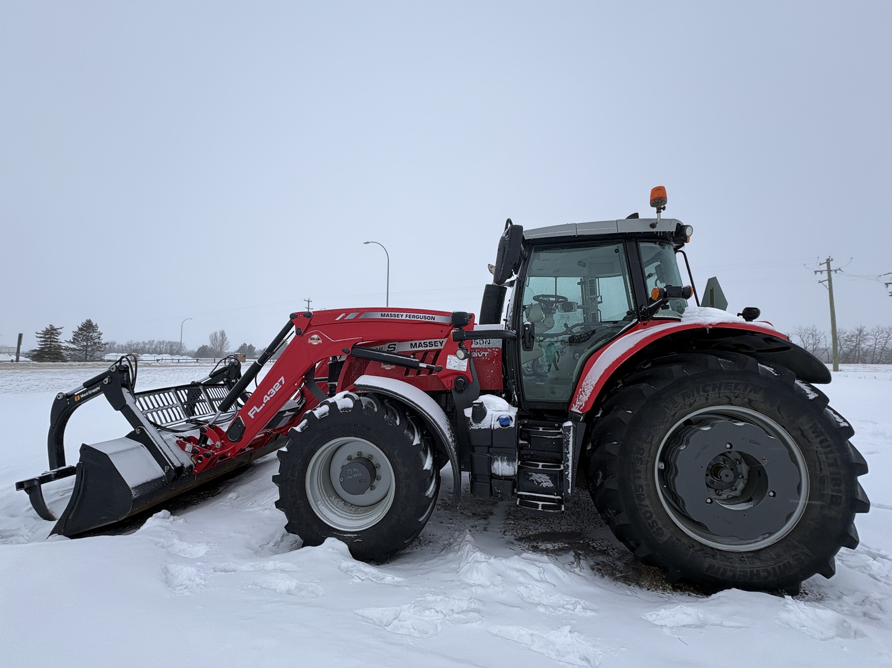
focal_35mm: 14
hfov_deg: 102.1
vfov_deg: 85.7
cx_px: 446
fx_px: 361
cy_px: 334
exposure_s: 1/269
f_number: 2.2
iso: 40
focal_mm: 2.22
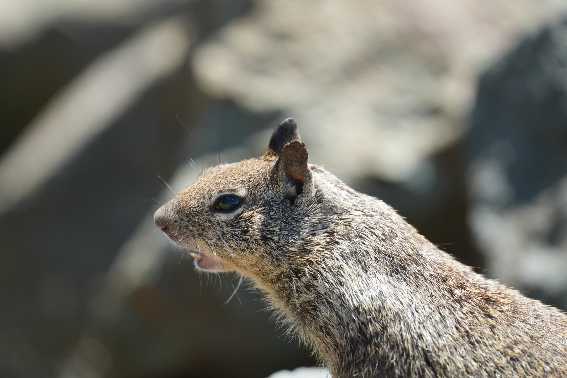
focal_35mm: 600
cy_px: 189
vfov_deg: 2.3
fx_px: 9449
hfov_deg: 3.4
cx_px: 284
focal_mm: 600
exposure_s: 1/800
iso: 640
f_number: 5.6
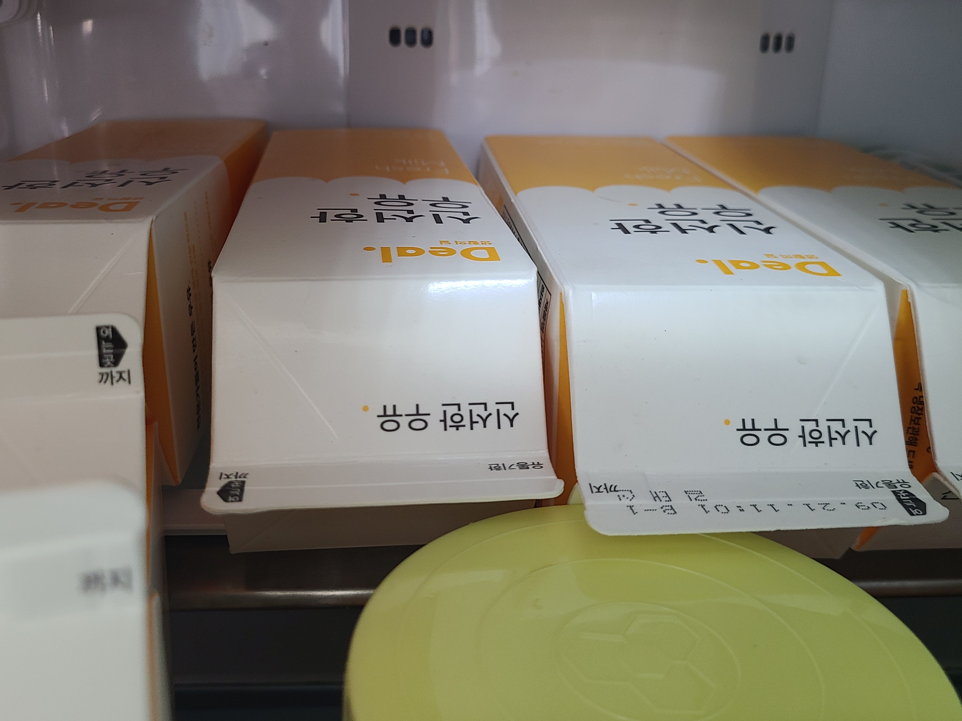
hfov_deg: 55.3
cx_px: 457
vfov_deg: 42.8
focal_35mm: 33
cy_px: 300
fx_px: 917
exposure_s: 1/60
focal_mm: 5.4
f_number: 1.8
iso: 125
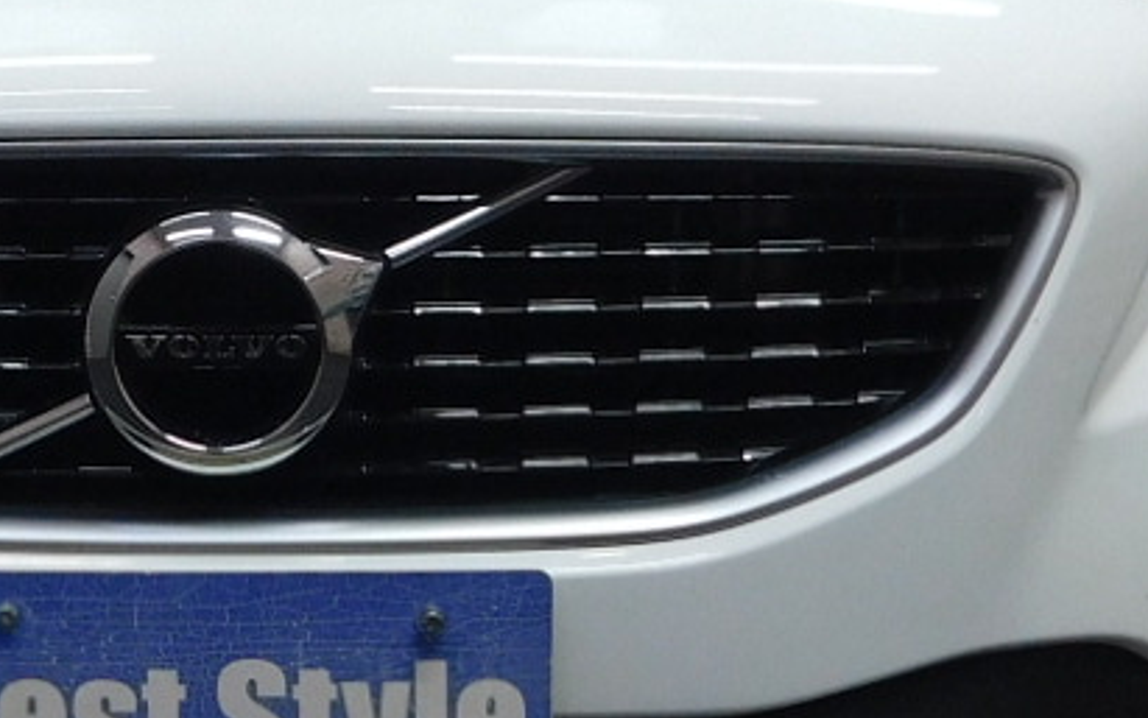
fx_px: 2973
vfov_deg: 13.7
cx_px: 204
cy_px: 210
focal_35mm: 95
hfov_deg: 21.5
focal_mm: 4
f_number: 3
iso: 180
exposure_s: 1/30
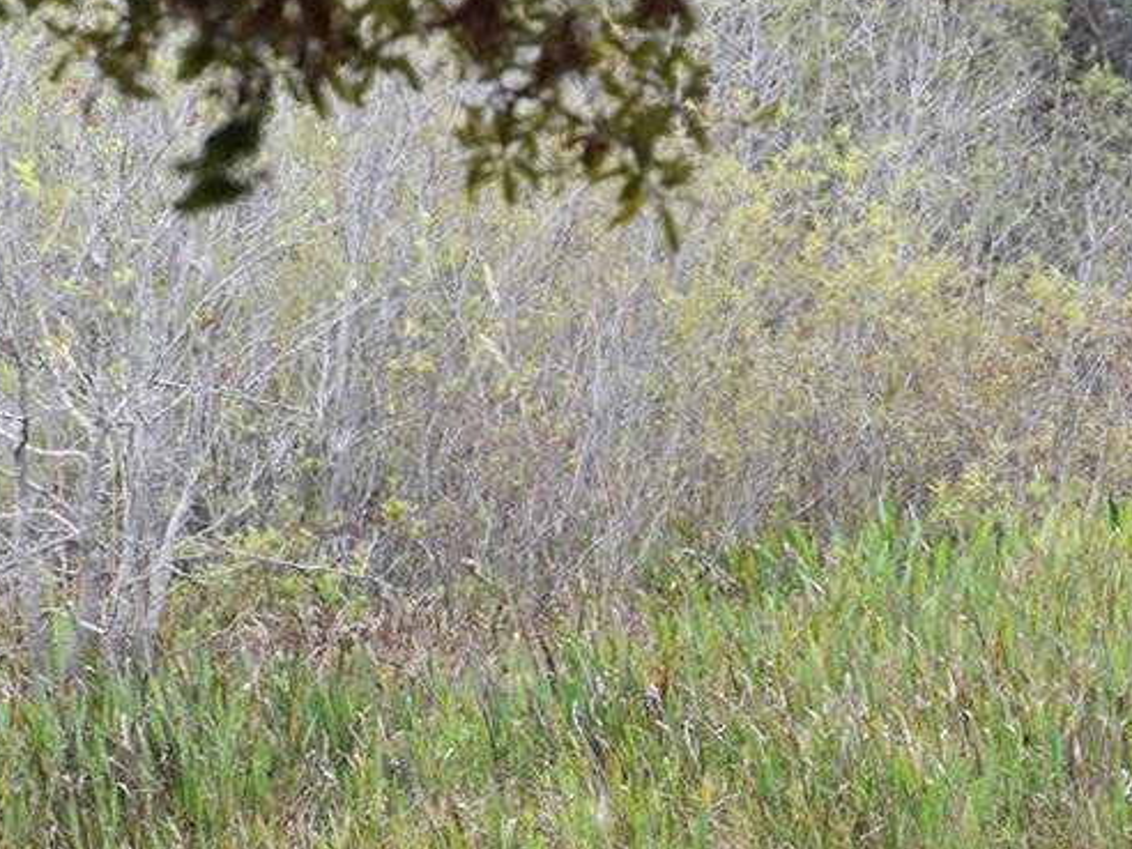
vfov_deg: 5.0
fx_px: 9810
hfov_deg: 6.6
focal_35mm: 300
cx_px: 1033
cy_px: 642
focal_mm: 100
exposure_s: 1/160
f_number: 6.3
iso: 400
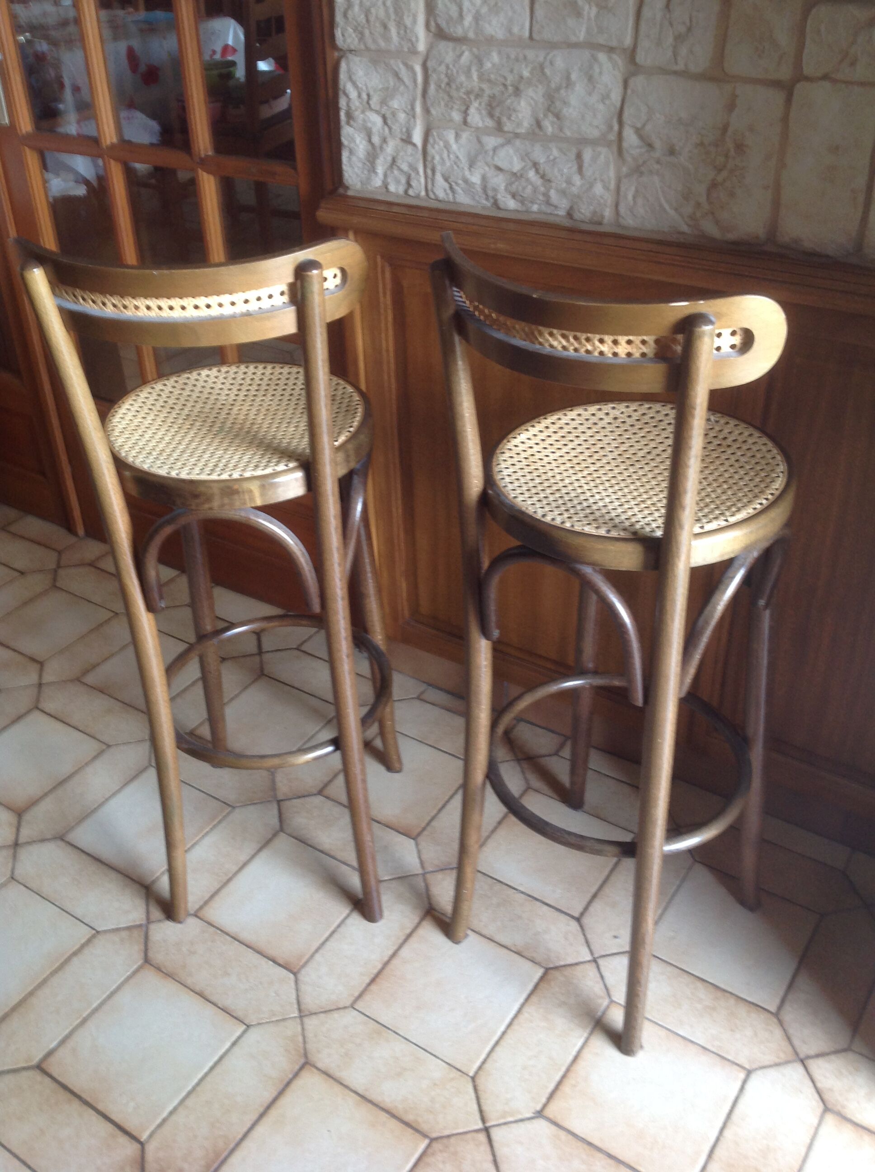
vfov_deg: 52.7
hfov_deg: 40.6
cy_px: 586
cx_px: 438
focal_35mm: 35
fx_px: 1183
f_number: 2.4
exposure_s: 1/15
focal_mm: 4.28
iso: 64
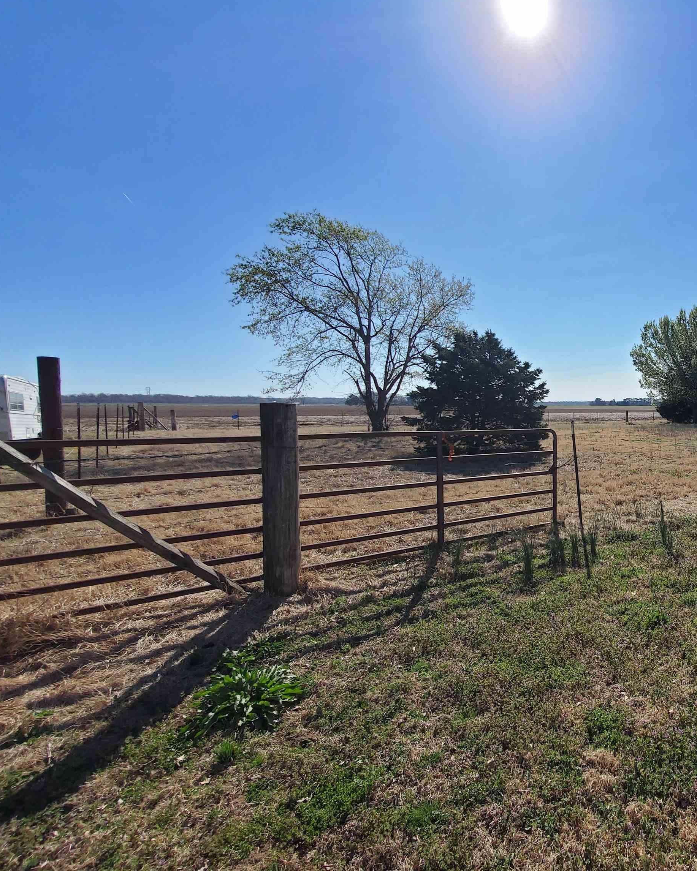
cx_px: 582
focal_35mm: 17
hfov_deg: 67.7
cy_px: 434
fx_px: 438
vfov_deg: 89.6
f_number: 2.2
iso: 50
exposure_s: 1/1365
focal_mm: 1.8
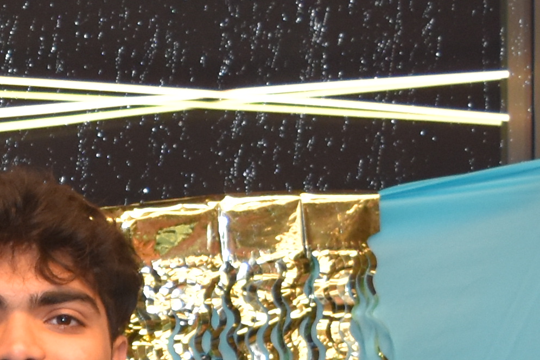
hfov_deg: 9.9
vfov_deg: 6.7
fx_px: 2984
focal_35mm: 199
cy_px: 725
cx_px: -364
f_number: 4.5
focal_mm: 22
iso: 800
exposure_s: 1/80
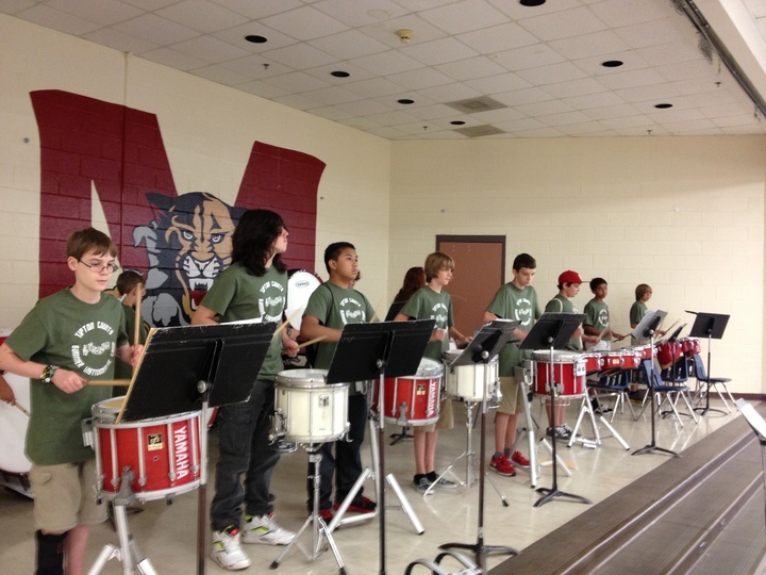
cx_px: 383
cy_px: 288
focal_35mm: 35
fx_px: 774
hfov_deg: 52.6
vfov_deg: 40.7
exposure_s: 1/20
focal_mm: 4.28
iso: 160
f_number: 2.4
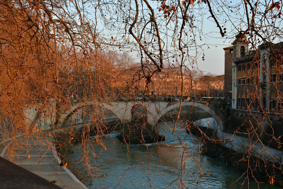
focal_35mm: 52
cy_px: 94
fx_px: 413
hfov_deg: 37.9
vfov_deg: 25.8
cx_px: 142
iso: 220
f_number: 5.6
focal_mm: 35
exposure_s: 1/200
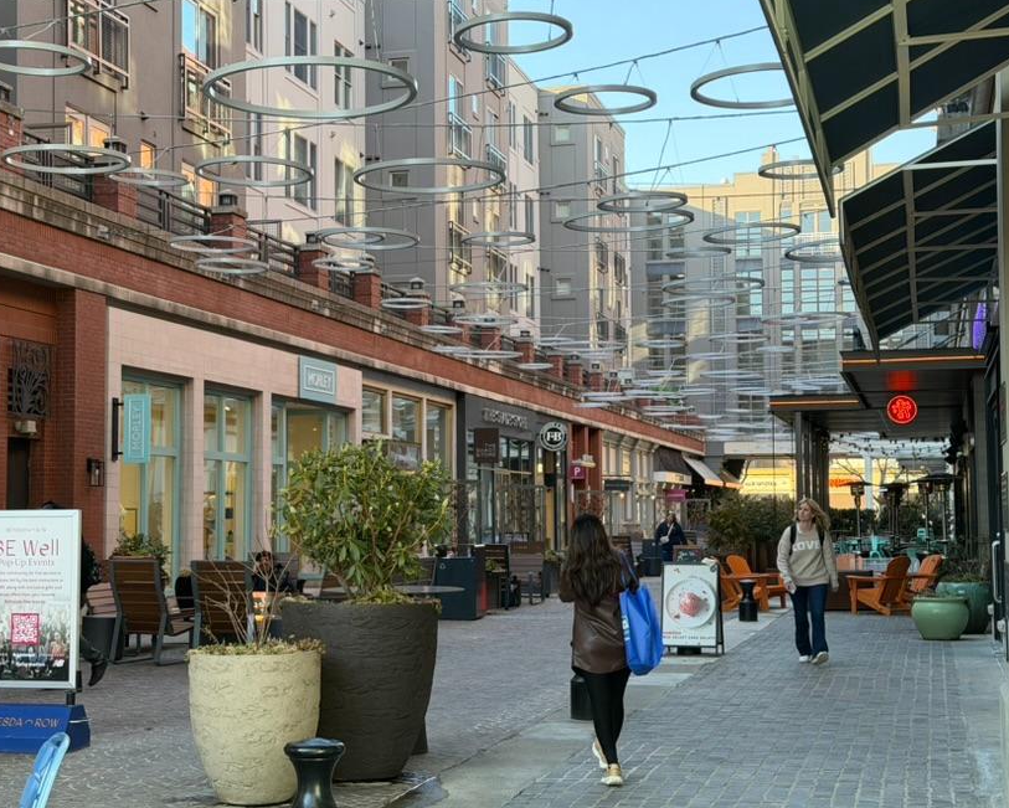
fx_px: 1763
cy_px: 391
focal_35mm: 59
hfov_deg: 31.9
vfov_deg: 25.8
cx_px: 442
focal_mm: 6.76
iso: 80
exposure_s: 1/381
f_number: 1.78
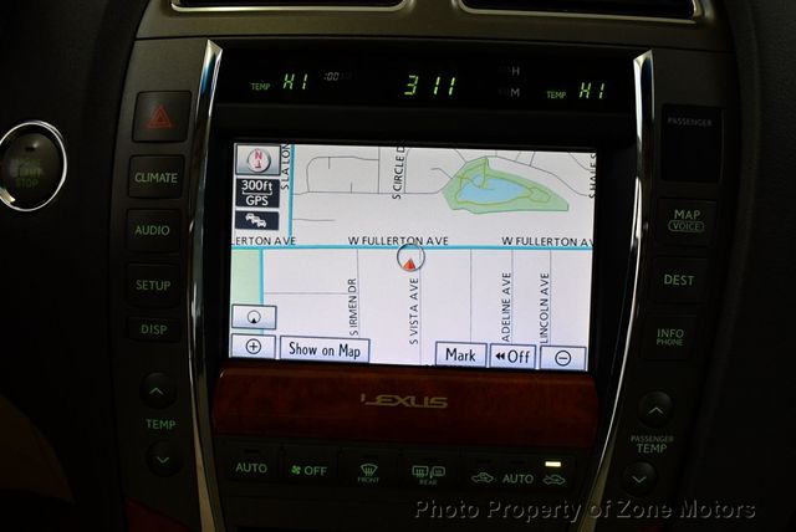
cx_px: 398
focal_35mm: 36
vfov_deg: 36.9
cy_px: 266
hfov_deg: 53.1
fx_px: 797
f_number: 3.5
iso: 800
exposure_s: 1/250
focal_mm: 18
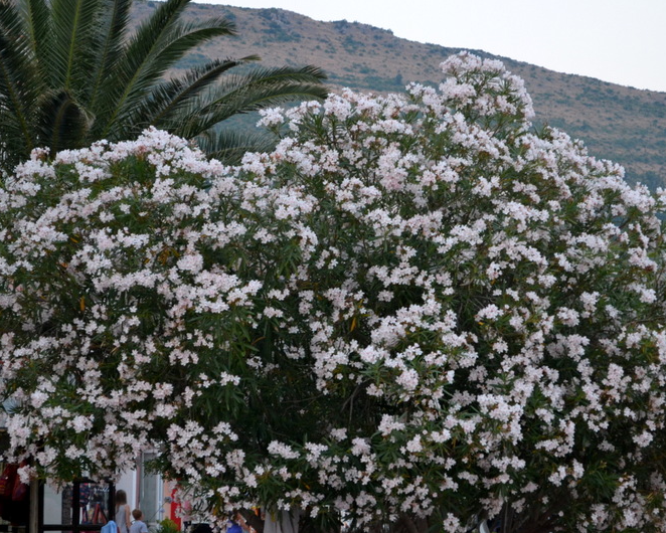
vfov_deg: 16.4
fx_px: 1845
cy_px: 265
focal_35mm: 94
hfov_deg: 20.5
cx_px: 358
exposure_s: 1/60
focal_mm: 55
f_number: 5.6
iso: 1400
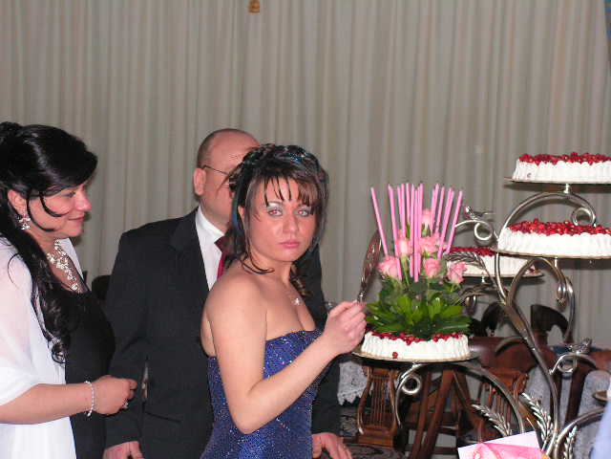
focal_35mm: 77
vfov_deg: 19.1
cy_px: 230
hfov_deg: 25.3
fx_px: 1359
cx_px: 306
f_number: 3.3
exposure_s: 1/80
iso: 200
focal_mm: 12.9
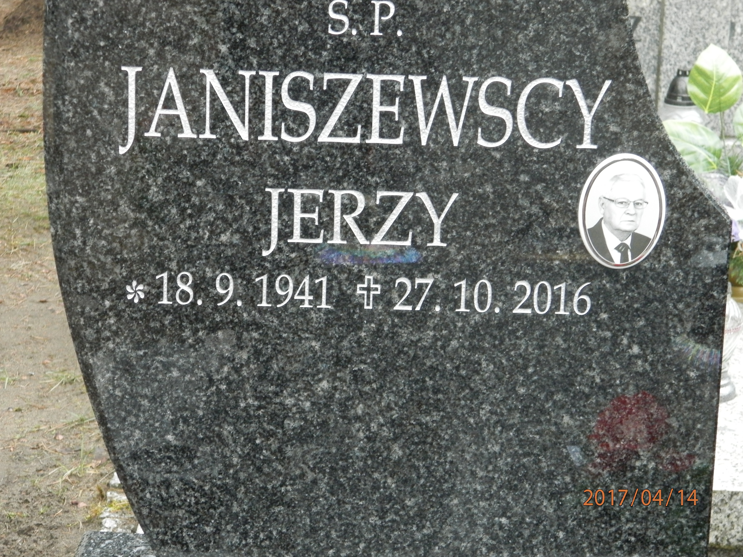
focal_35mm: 106
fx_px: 2275
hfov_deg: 18.5
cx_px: 372
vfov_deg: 14.0
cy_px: 278
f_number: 4.5
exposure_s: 1/20
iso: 320
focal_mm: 19
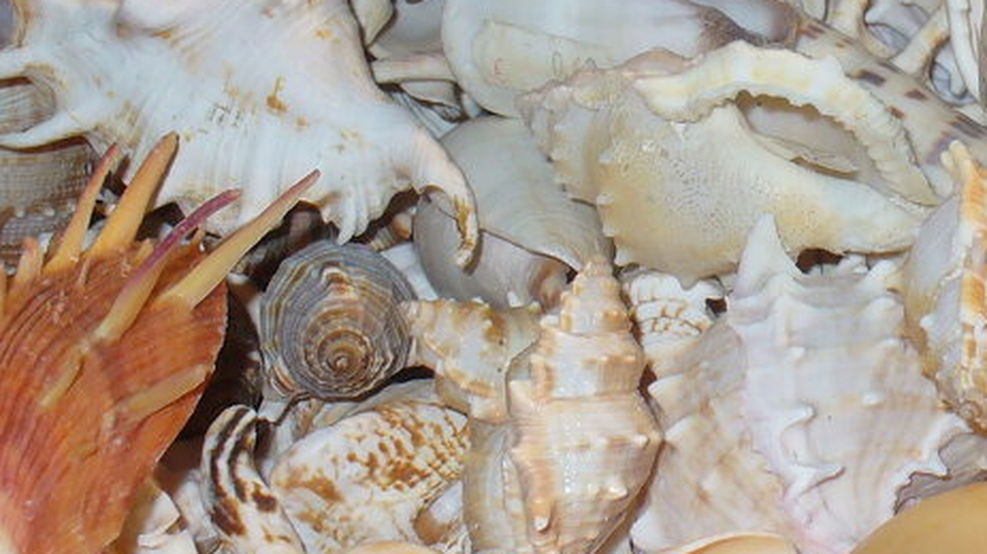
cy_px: 178
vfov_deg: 13.0
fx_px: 2433
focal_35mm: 93
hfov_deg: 22.3
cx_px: 900
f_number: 2.8
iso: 100
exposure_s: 1/60
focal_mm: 6.1
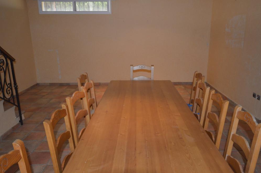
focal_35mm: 31
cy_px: 89
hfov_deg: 60.3
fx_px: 225
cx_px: 134
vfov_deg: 42.3
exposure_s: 1/60
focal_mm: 20
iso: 800
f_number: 5.6
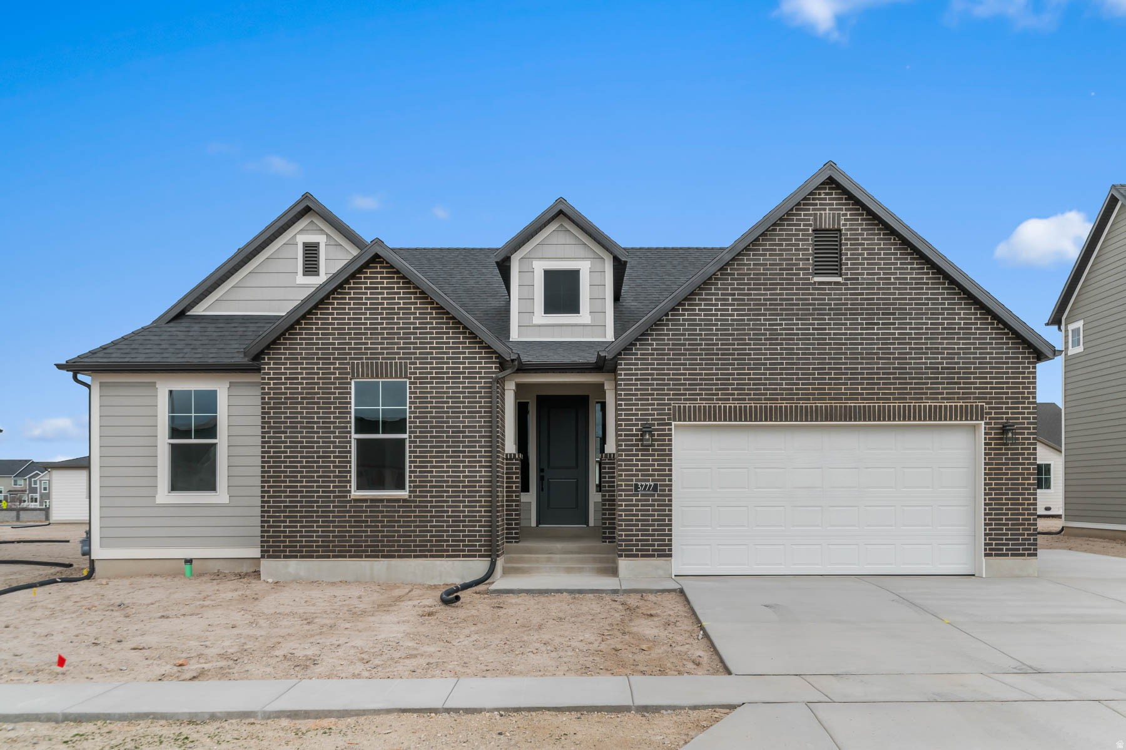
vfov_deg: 43.6
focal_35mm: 30
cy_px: 375
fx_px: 938
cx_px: 563
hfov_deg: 62.0
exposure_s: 1/60
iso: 320
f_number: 8
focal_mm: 30
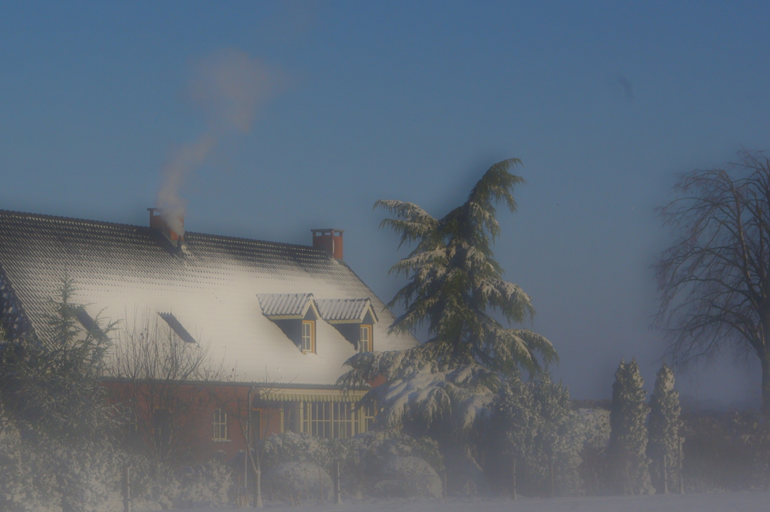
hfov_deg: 16.4
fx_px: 2671
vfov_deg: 10.9
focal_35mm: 125
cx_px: 240
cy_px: 224
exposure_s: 1/500
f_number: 13
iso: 200
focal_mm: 55
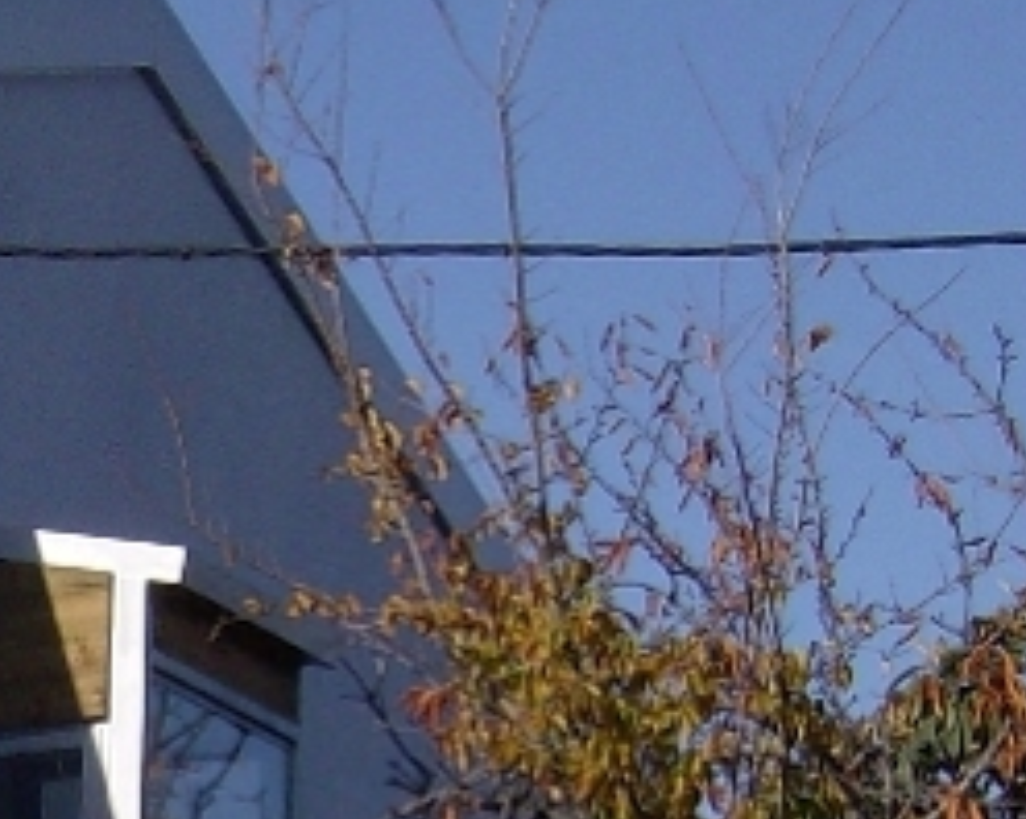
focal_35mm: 170
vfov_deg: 9.0
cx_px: -203
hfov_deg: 11.1
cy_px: 927
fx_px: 5158
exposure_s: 1/1285
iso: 100
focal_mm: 6
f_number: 4.7
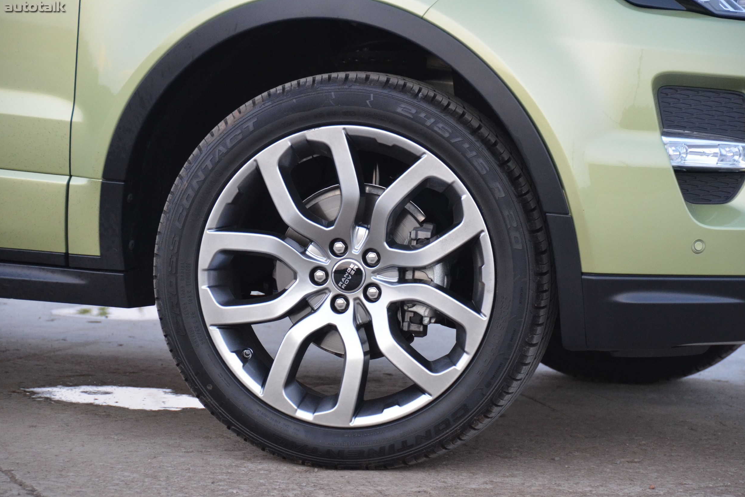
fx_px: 3280
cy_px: 248
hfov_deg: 13.0
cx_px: 374
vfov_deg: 8.7
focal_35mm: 159
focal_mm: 105
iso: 1600
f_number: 5.3
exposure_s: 1/160
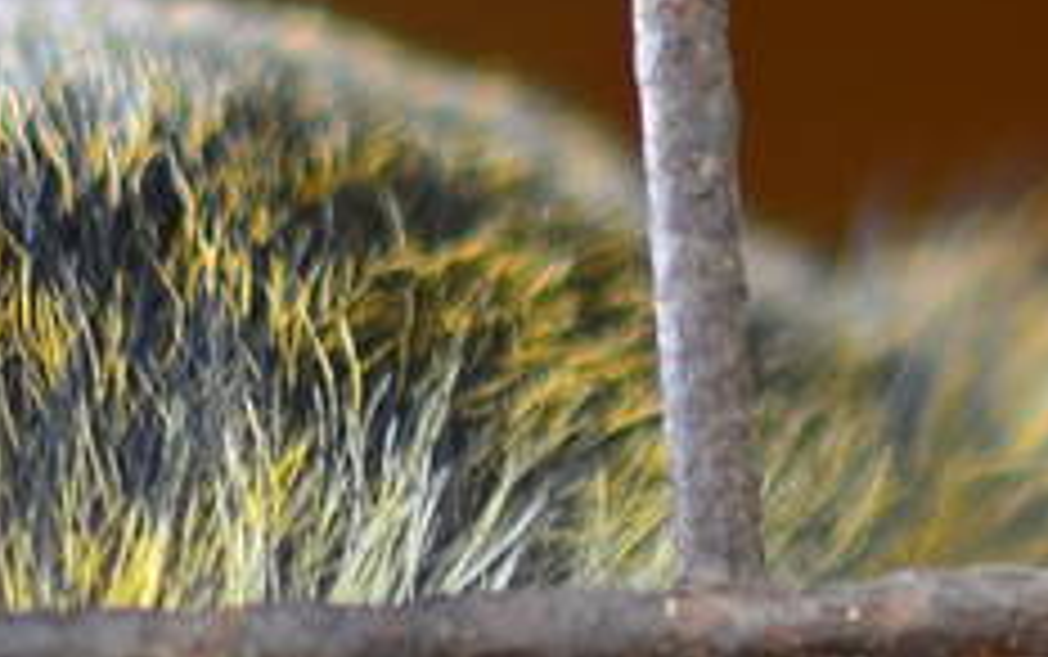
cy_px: 1390
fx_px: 10475
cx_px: 1340
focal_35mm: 366
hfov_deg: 5.7
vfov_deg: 3.6
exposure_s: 1/30
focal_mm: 35
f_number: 1.8
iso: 100
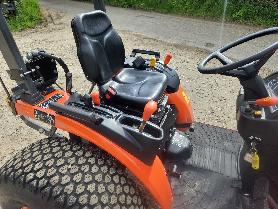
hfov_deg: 73.9
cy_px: 104
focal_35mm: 23
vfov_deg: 58.9
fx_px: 185
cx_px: 139
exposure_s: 1/381
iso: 25
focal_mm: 5.4
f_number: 1.8
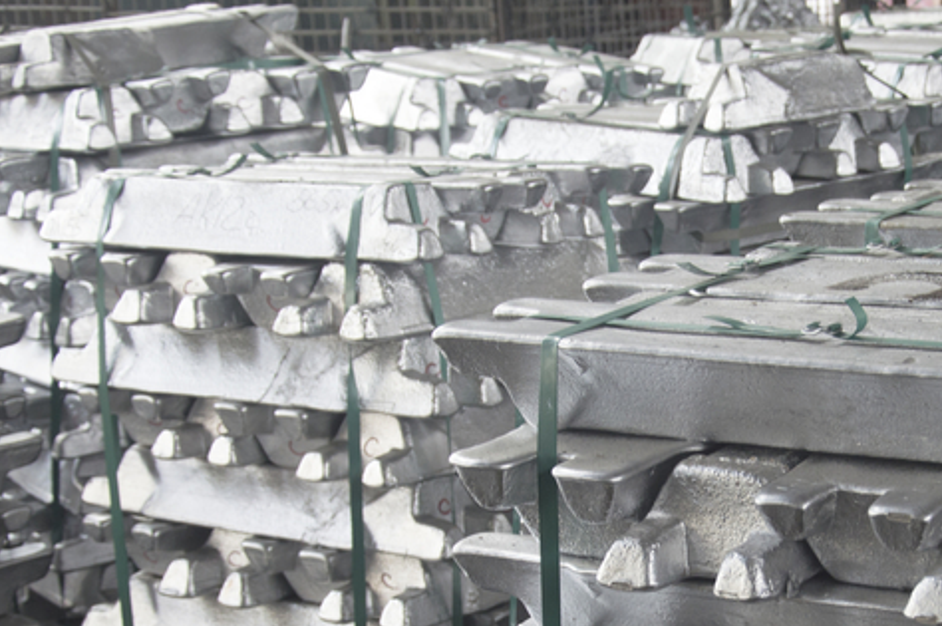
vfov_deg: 14.3
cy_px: 538
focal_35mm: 95
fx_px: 2483
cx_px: 755
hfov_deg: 21.2
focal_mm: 30
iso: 400
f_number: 4.2
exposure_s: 1/30
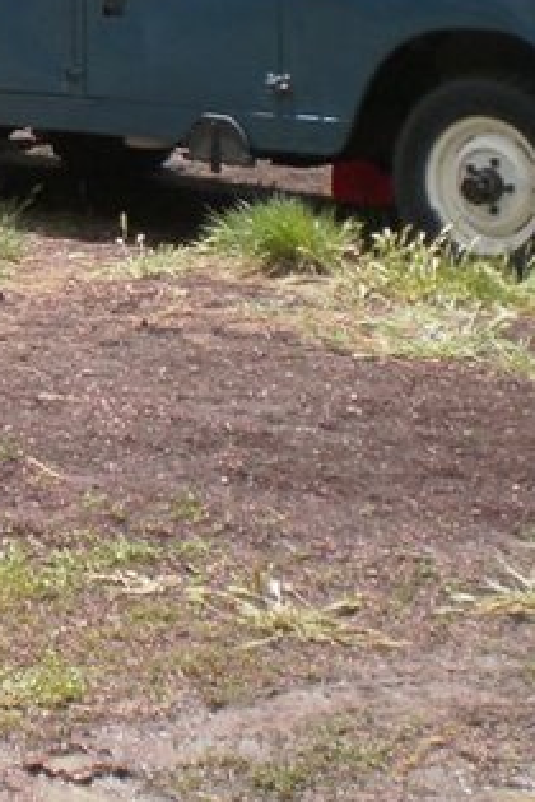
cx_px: -186
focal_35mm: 119
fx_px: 2653
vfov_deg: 16.9
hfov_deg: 11.2
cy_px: 31
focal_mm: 6.3
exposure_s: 1/800
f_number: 3.1
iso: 100
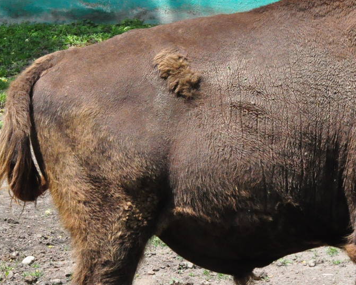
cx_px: 390
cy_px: 199
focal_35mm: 451
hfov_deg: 4.3
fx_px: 4755
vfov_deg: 3.4
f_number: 13
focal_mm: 135
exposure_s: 1/2500
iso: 3200
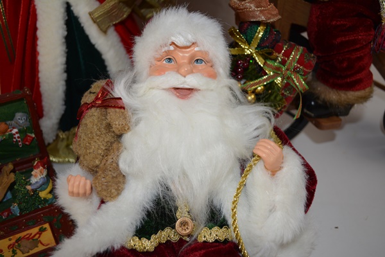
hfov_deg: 57.2
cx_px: 192
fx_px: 353
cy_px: 128
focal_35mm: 33
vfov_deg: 40.0
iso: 110
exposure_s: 1/125
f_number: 4
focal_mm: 22
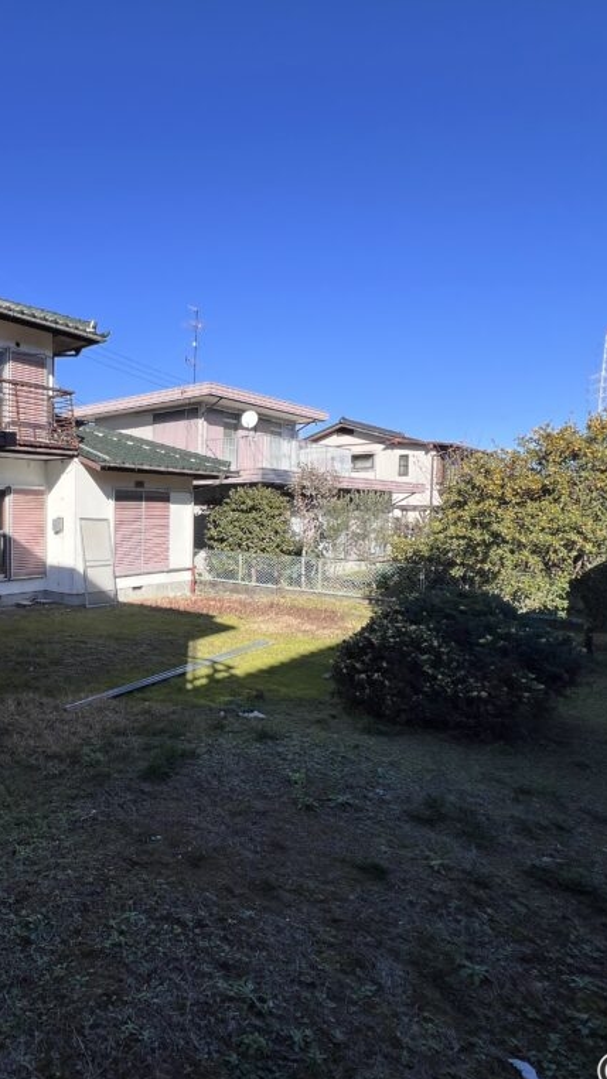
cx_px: 82
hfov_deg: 52.6
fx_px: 544
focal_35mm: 19
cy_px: 540
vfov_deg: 89.6
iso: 32
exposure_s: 1/1206
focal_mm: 1.57
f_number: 1.8
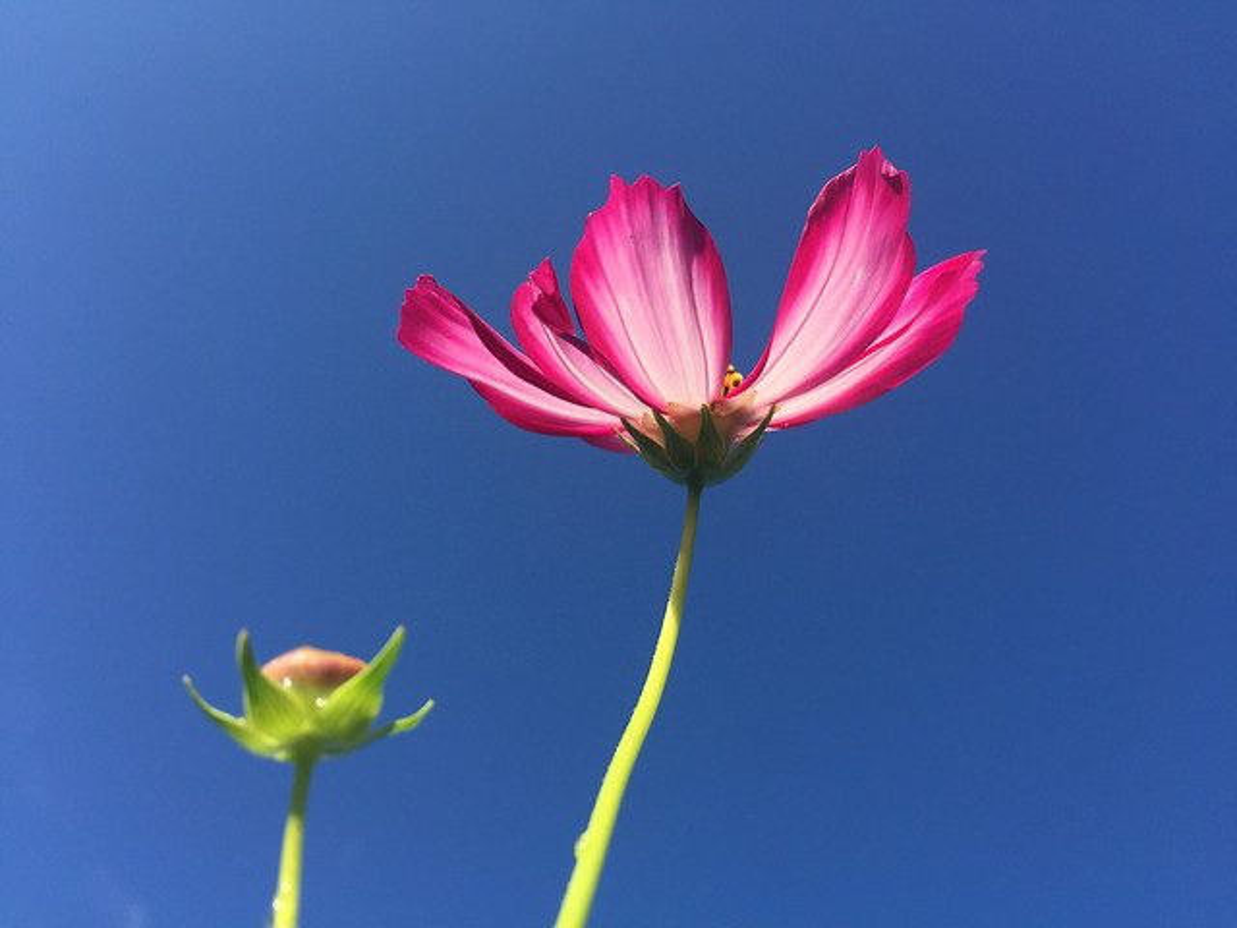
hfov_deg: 61.7
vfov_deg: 48.2
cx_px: 618
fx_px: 1036
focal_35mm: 29
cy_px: 464
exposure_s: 1/1582
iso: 32
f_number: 2.2
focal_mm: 4.15
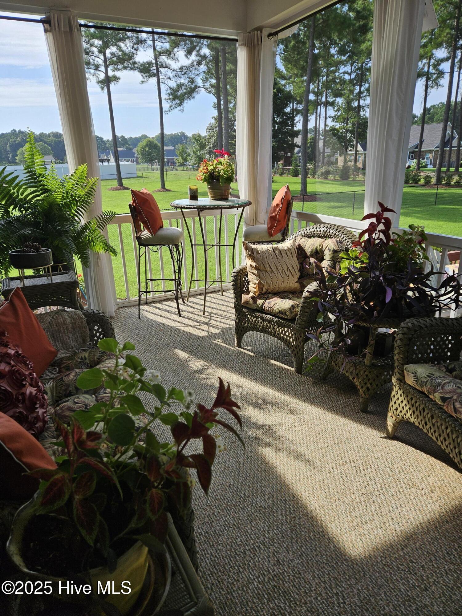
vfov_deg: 73.9
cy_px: 308
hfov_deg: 58.9
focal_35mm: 23
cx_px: 231
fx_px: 409
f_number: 1.8
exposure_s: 1/519
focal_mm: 5.4
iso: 25
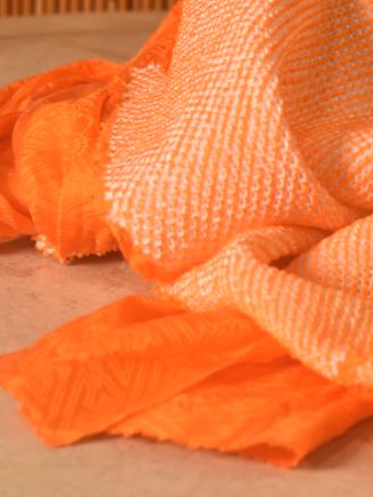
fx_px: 3205
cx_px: 390
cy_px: 233
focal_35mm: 223
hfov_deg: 6.6
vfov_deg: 8.9
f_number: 5
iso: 560
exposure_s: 1/60
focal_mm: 62
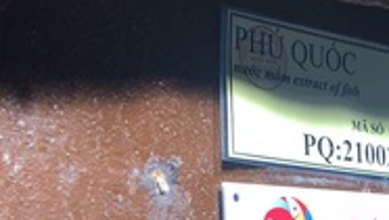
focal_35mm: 112
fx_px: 1156
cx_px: 320
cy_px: 259
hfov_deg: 18.9
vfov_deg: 10.7
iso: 25
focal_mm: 4
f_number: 1.8
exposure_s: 1/50
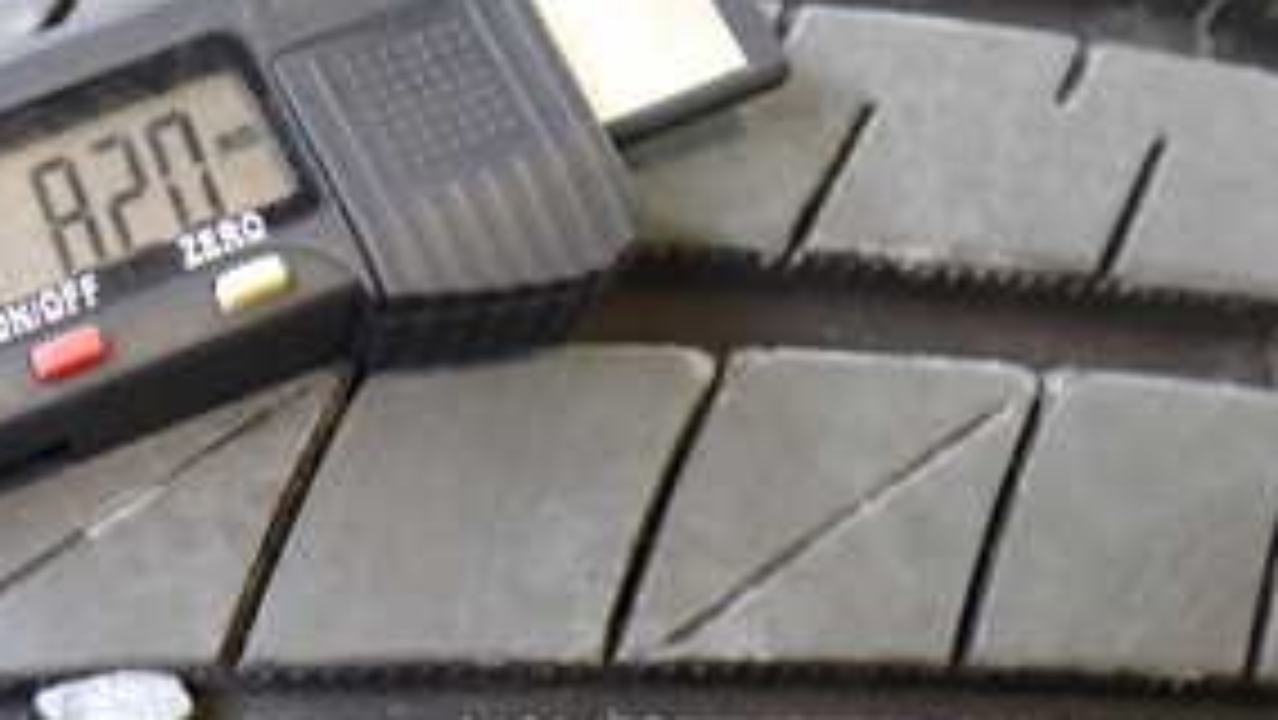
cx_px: 9
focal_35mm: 69
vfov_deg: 17.2
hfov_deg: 28.7
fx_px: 2339
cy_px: 670
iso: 320
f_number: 2.3
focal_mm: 5.4
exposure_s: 1/30
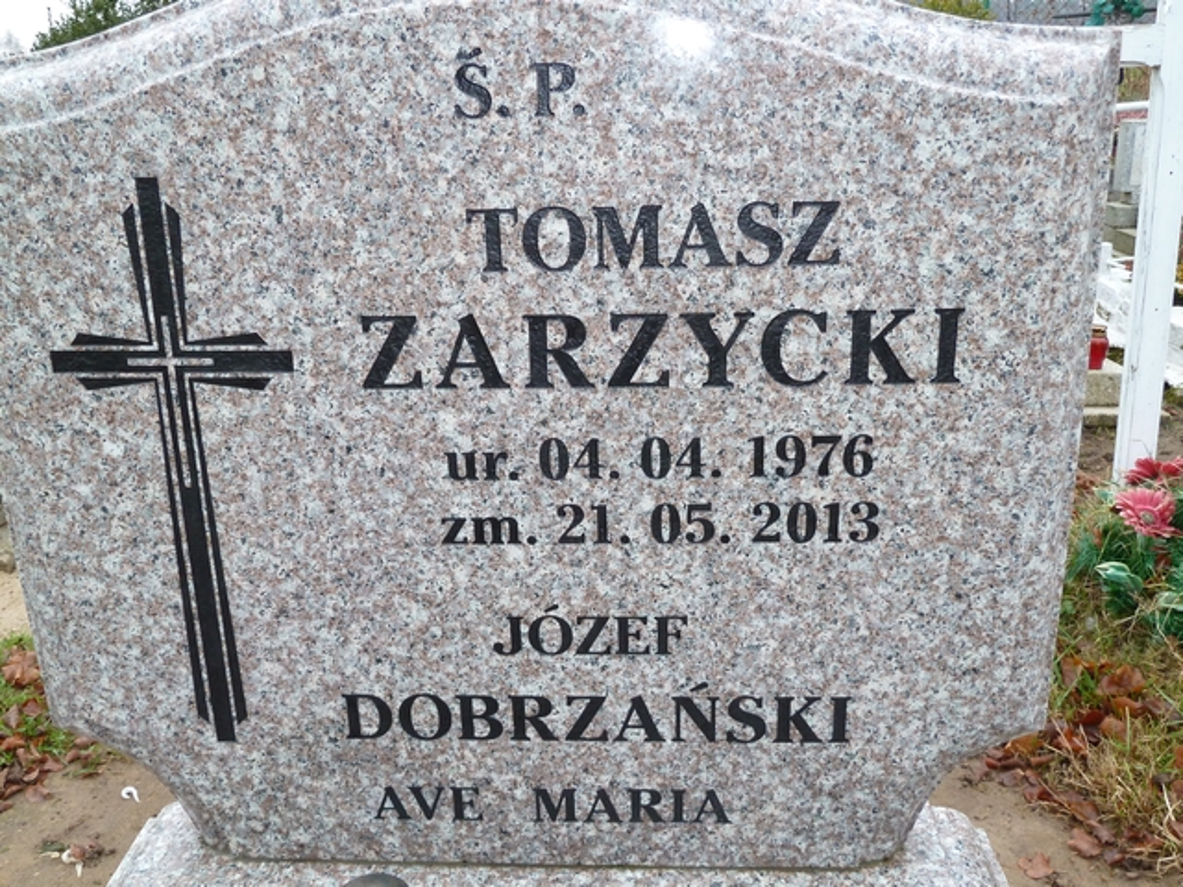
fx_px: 1094
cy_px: 444
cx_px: 592
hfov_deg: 56.8
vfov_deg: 44.2
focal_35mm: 32
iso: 125
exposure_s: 1/30
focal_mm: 5.3
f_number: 3.5
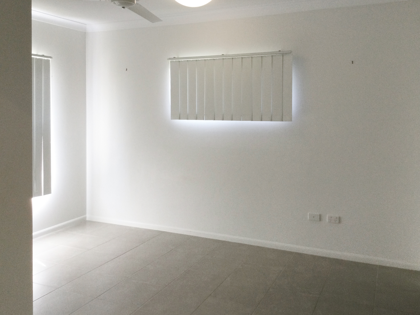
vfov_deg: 45.4
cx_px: 210
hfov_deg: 58.4
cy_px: 158
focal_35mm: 31
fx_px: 376
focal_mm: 3.3
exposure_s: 1/33
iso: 64
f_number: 2.4
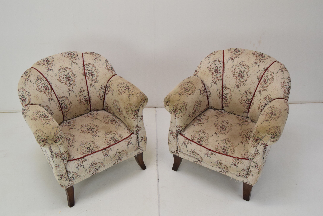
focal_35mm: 36
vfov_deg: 36.9
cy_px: 108
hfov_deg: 53.1
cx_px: 162
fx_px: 323
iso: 1600
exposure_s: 1/250
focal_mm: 24
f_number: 8
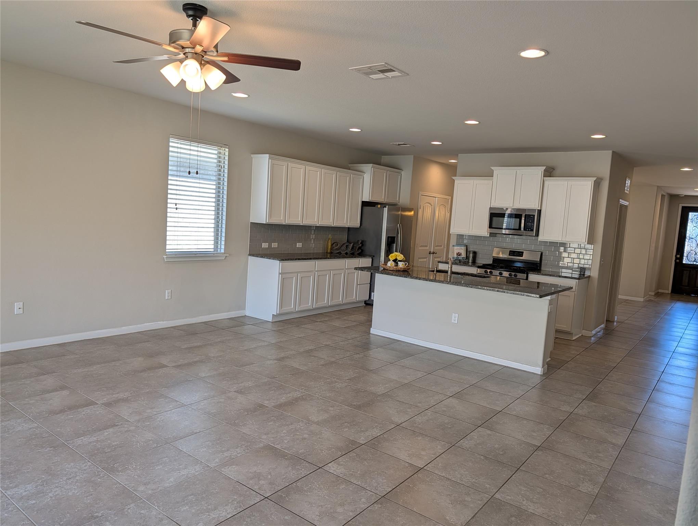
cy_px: 263
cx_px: 349
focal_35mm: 24
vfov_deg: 56.9
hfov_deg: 71.5
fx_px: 485
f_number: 1.68
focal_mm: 6.9
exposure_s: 1/120
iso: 36
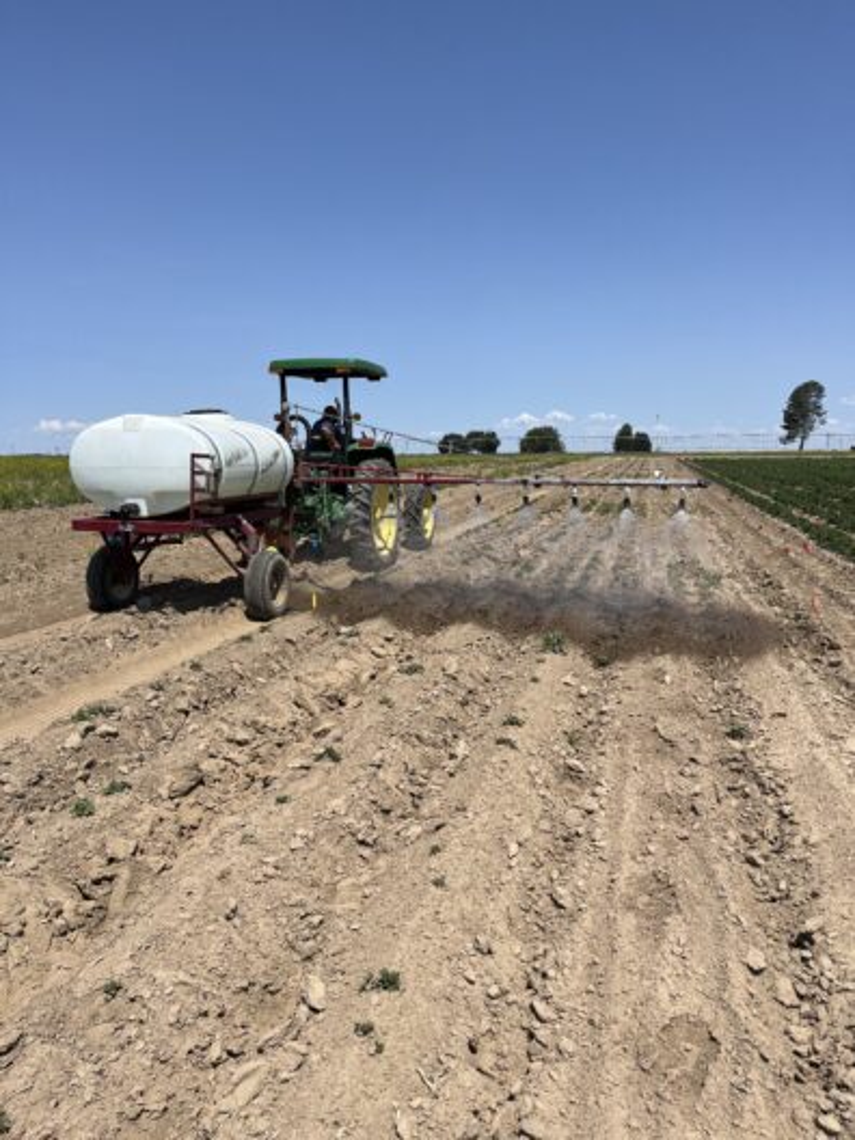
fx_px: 856
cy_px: 570
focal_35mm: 26
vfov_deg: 67.3
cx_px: 428
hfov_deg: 53.1
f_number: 1.6
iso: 50
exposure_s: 1/5848
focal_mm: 5.1
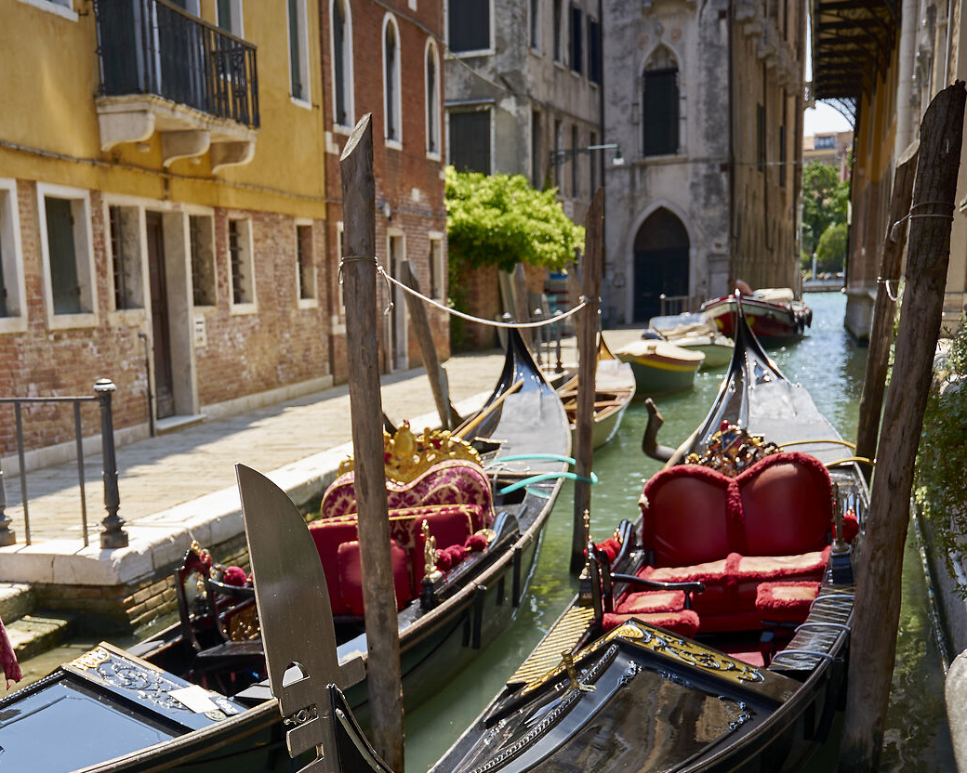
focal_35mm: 52
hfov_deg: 35.5
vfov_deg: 27.9
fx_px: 1488
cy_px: 717
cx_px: 285
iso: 100
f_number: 2.8
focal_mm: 24
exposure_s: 1/500
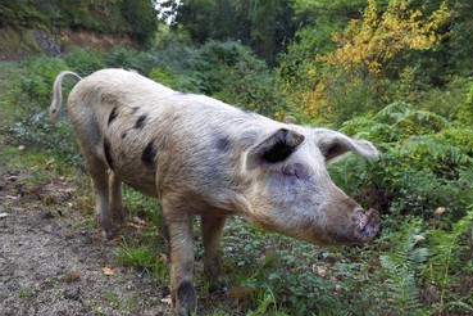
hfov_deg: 57.2
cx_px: 247
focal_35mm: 33
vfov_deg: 39.9
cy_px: 170
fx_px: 434
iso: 800
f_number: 10
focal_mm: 29
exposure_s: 1/200
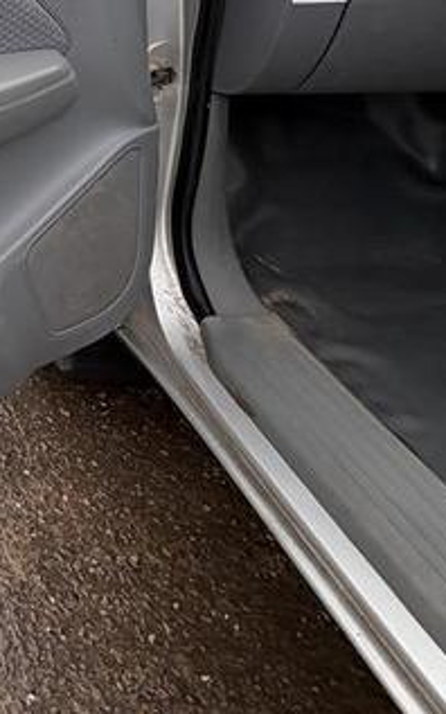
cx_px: -369
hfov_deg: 20.6
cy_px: -36
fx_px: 817
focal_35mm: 42
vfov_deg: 40.0
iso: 50
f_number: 2.2
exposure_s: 1/129
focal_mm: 2.22
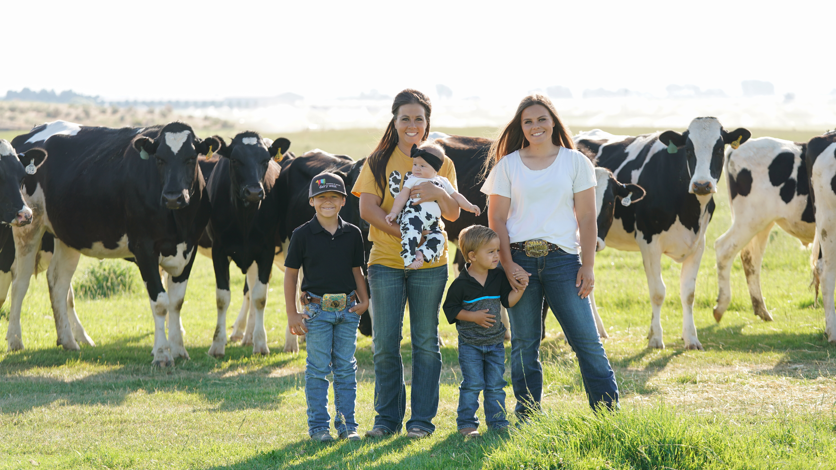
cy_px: 221
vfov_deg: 10.4
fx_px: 2594
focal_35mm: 117
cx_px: 416
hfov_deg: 18.3
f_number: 4
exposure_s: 1/250
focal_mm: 111
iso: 100
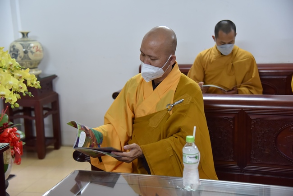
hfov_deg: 36.2
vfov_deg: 24.6
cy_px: 98
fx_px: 448
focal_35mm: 55
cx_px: 146
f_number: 4
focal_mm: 55
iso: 2000
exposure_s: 1/60
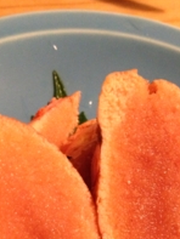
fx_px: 492
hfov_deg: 20.7
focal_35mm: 71
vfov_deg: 26.2
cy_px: 227
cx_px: 108
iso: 640
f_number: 2.4
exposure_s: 1/15
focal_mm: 4.28
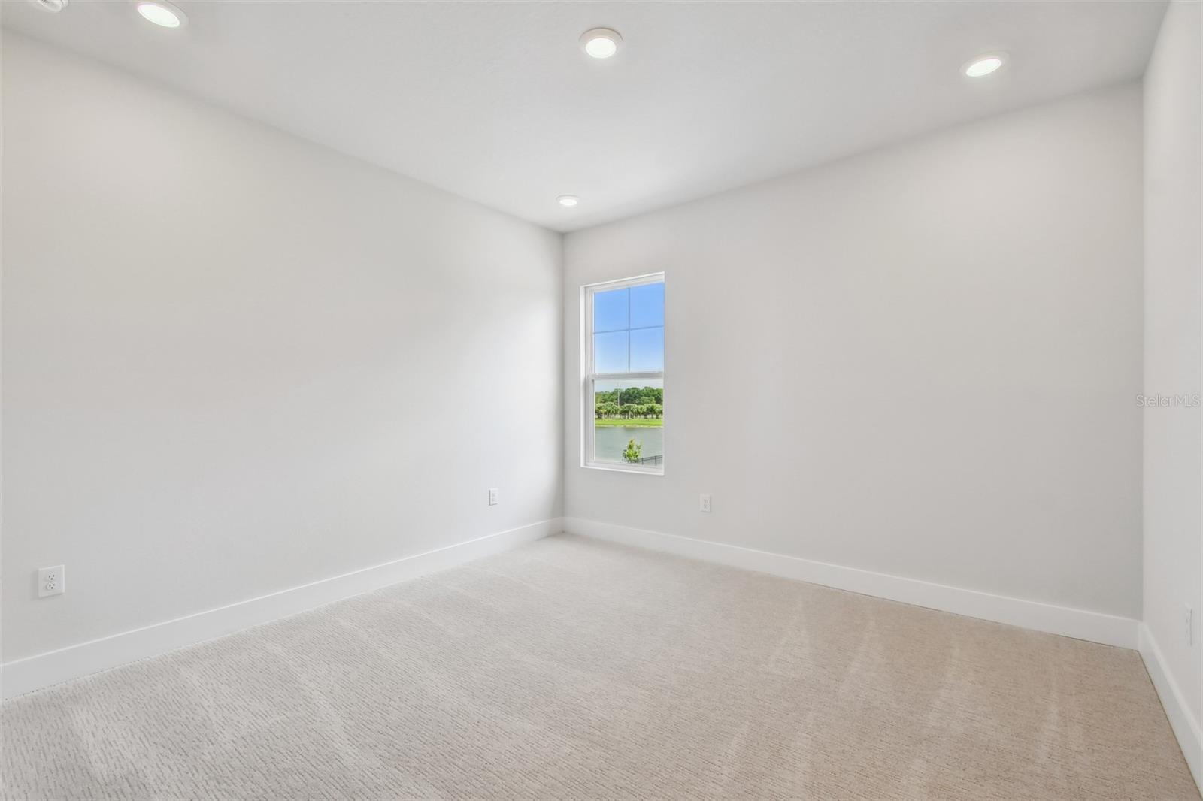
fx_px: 501
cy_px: 400
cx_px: 602
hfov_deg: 100.4
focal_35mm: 15
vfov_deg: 77.3
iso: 100
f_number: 7.1
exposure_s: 1/320
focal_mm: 10
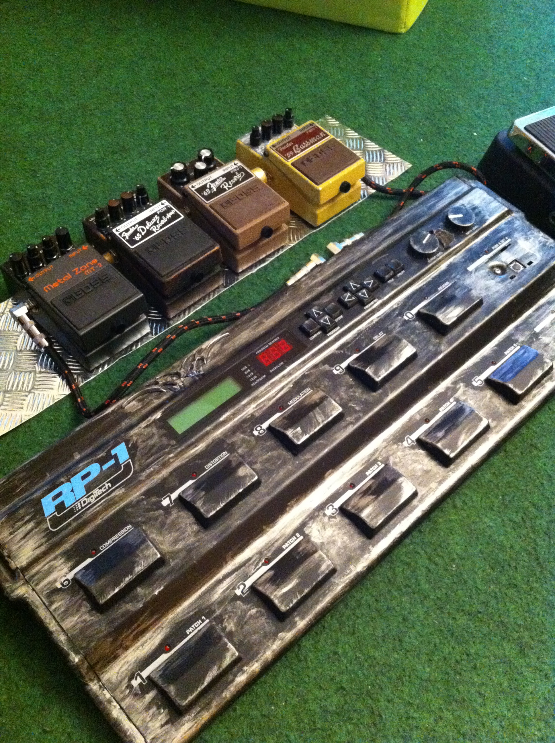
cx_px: 278
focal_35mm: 35
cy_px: 372
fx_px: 750
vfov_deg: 52.7
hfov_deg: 40.6
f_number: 2.8
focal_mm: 3.85
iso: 1000
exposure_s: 1/15
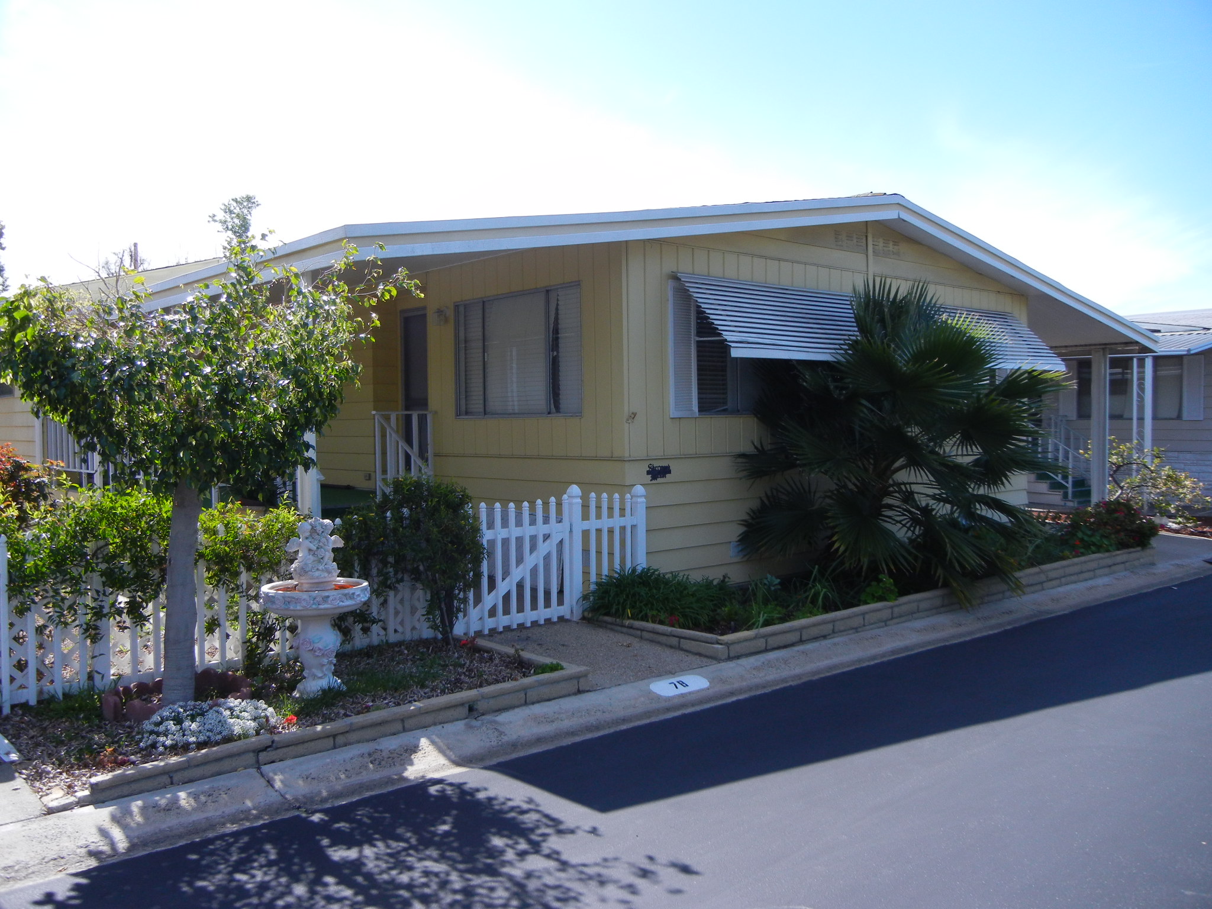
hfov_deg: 60.0
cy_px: 454
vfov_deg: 46.8
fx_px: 1050
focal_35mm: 30
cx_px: 606
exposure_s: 1/850
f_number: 3.5
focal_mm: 5.4
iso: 160
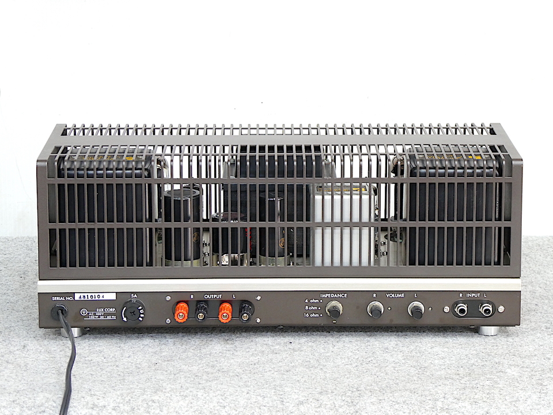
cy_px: 208
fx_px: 1837
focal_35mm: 115
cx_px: 276
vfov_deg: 12.9
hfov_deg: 17.1
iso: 200
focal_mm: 20.6
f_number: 5.1
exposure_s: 1/10
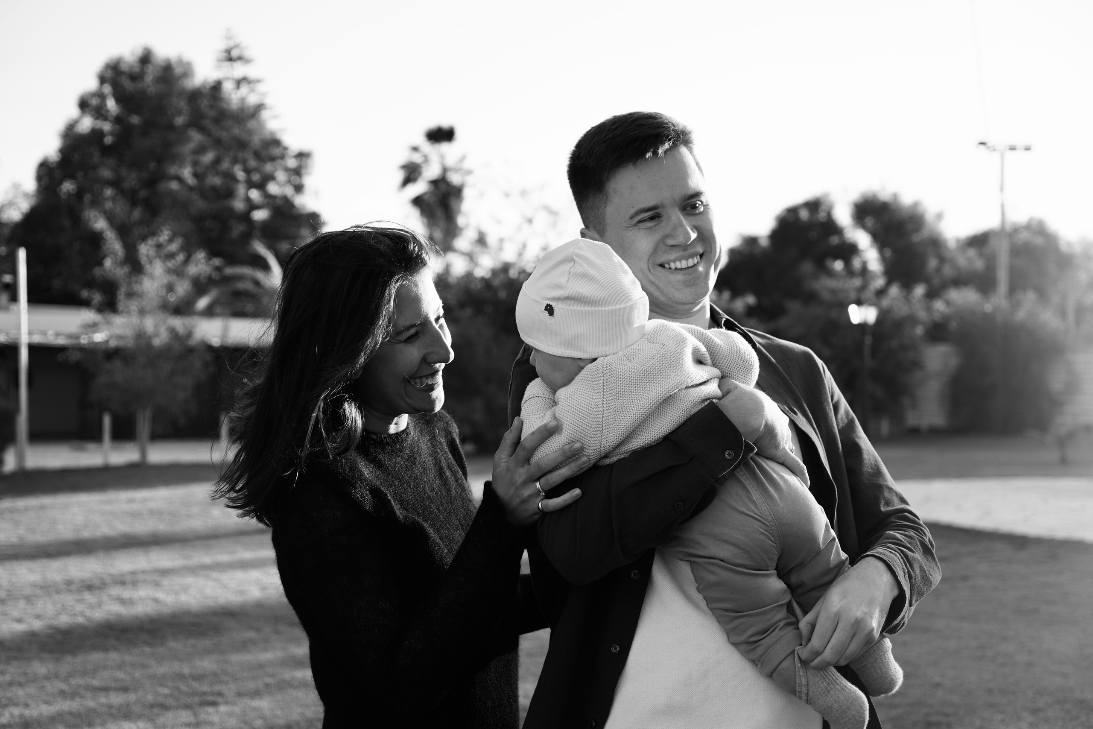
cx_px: 546
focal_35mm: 51
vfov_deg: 26.5
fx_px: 1548
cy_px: 364
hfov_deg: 38.9
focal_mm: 51
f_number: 4
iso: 200
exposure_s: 1/800
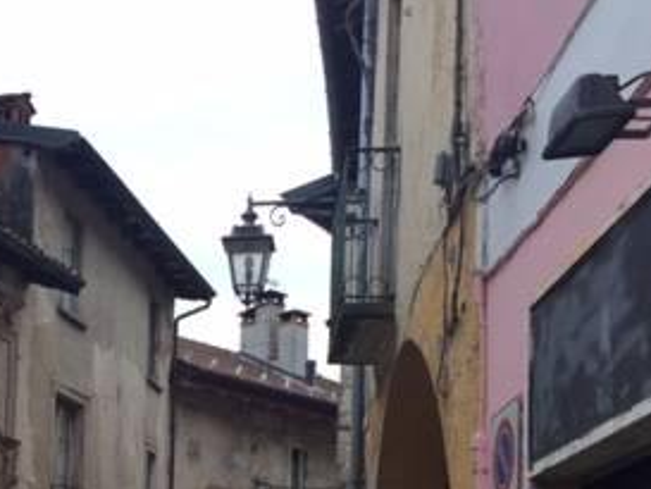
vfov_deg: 20.6
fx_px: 1279
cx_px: 79
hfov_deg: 27.6
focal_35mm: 68
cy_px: 532
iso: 32
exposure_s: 1/295
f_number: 2.2
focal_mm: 4.15
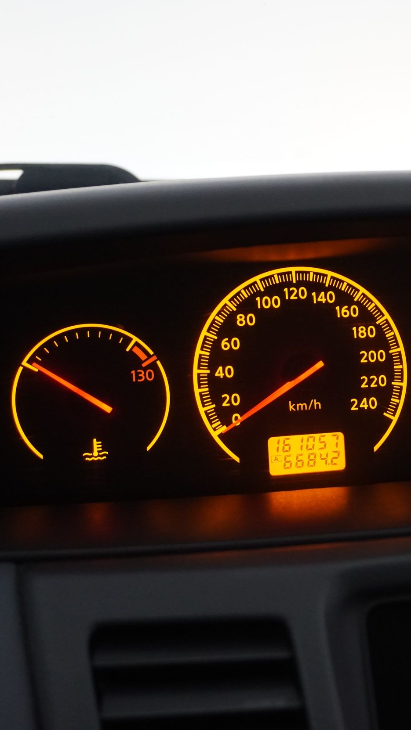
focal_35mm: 64
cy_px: 365
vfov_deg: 32.9
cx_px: 432
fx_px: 1236
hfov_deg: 18.3
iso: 2000
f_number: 4.5
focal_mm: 27
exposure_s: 1/60
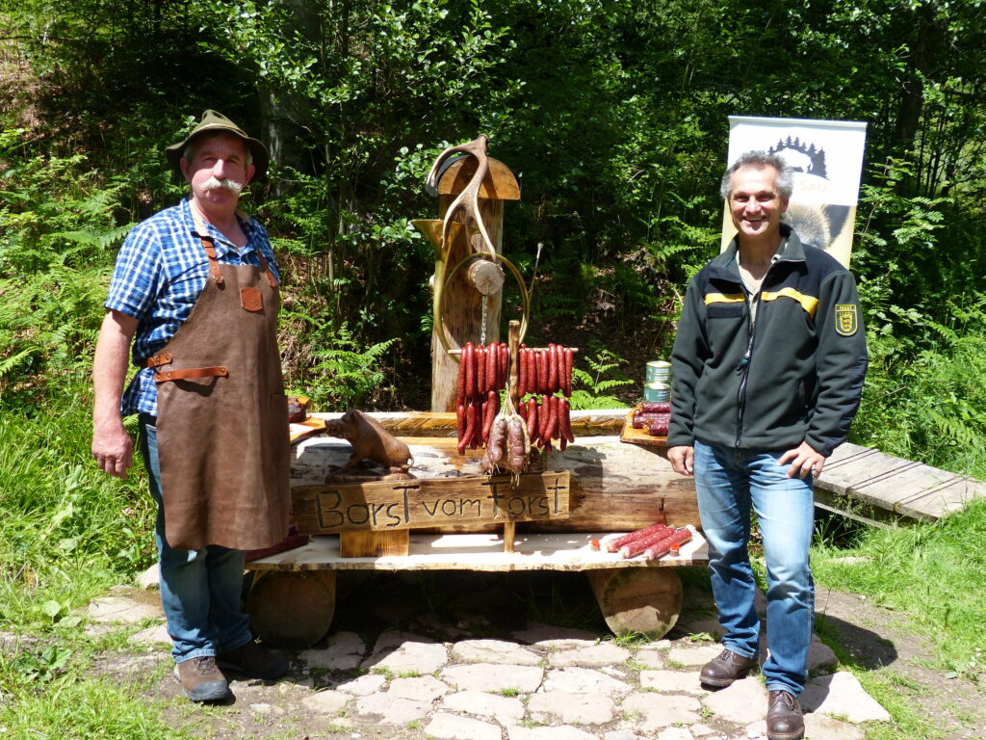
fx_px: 1054
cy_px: 370
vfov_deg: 38.7
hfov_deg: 50.1
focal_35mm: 37
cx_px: 493
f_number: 4
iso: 100
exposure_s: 1/400
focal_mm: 6.6
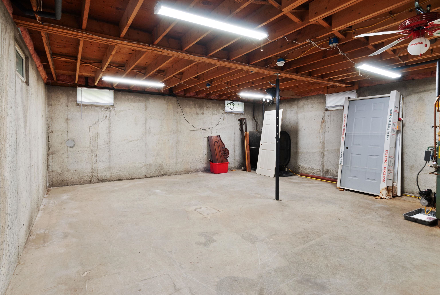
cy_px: 148
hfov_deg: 89.9
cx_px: 220
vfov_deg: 67.5
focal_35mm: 18
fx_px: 220
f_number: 9
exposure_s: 1/1.67
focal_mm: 12
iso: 200
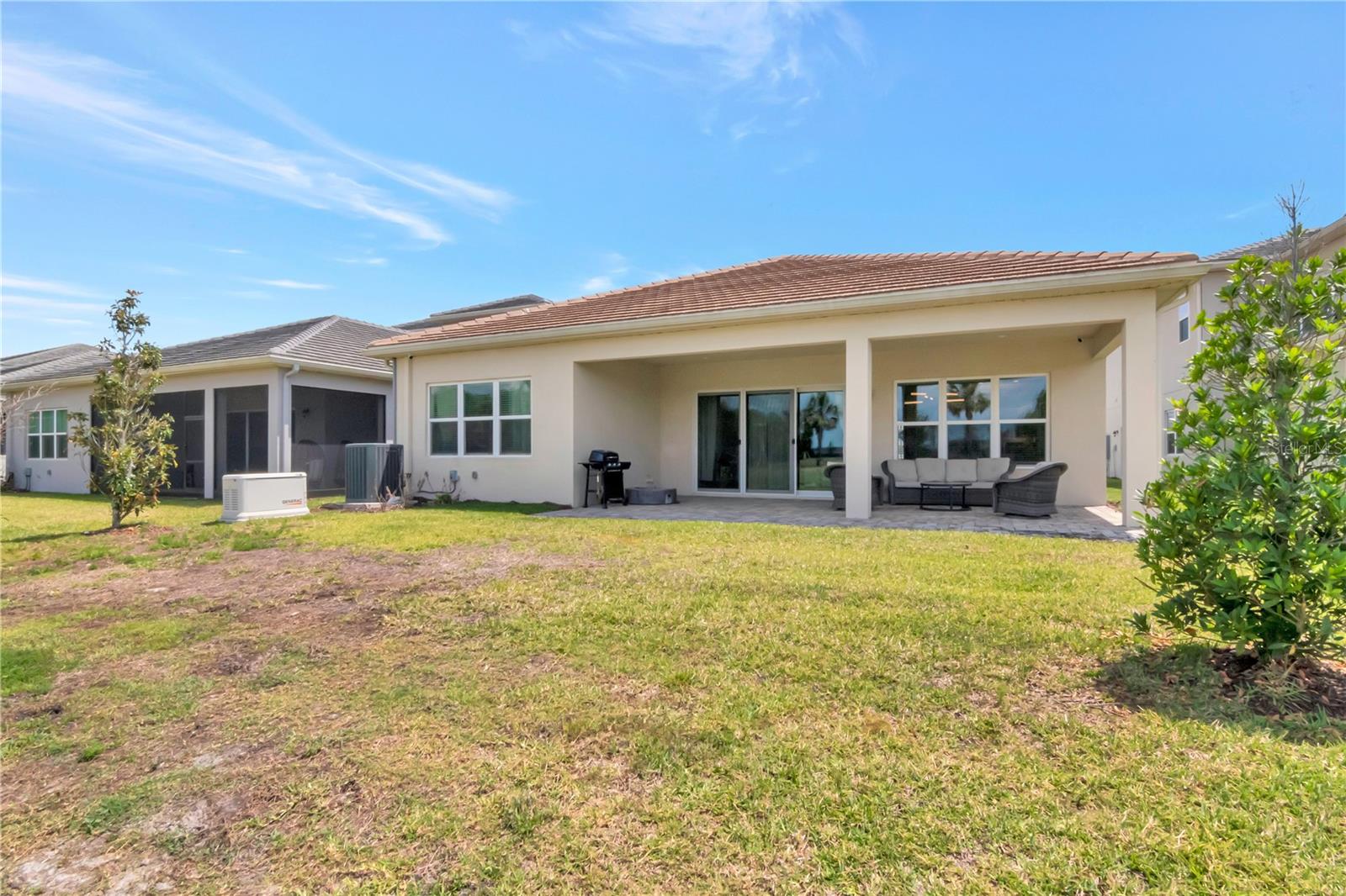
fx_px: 617
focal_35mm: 16
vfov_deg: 72.0
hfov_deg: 95.0
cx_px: 673
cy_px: 448
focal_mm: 11
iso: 1000
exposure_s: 1/400
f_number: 22
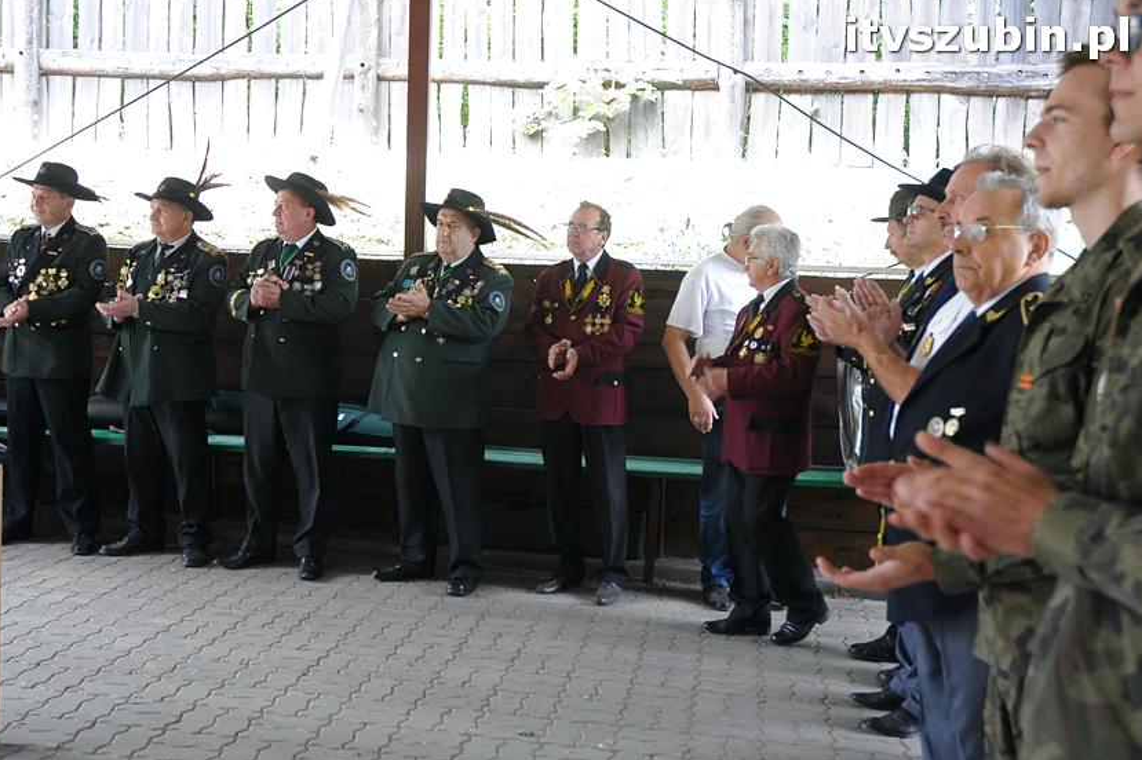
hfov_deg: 46.9
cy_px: 382
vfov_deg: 32.2
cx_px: 570
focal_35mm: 42
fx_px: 1316
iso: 800
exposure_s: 1/60
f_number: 4
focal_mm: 27
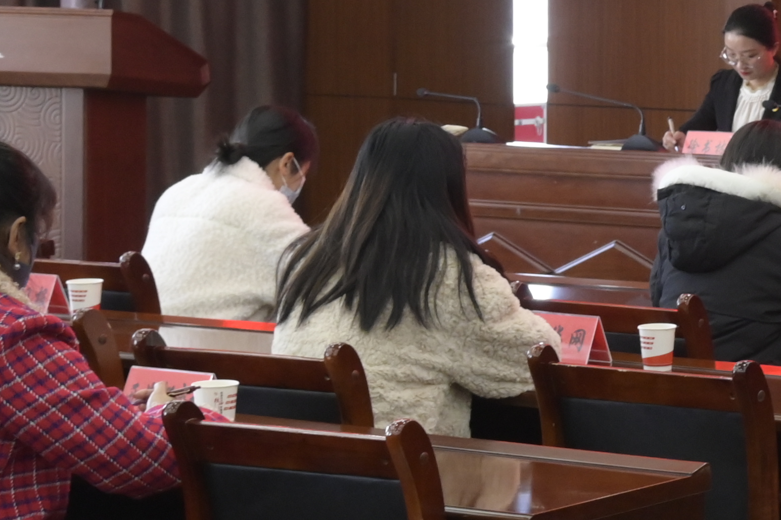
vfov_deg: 10.0
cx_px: 1170
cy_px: 128
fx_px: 2970
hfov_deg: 14.0
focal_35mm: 137
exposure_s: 1/100
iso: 2500
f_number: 8
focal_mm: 35
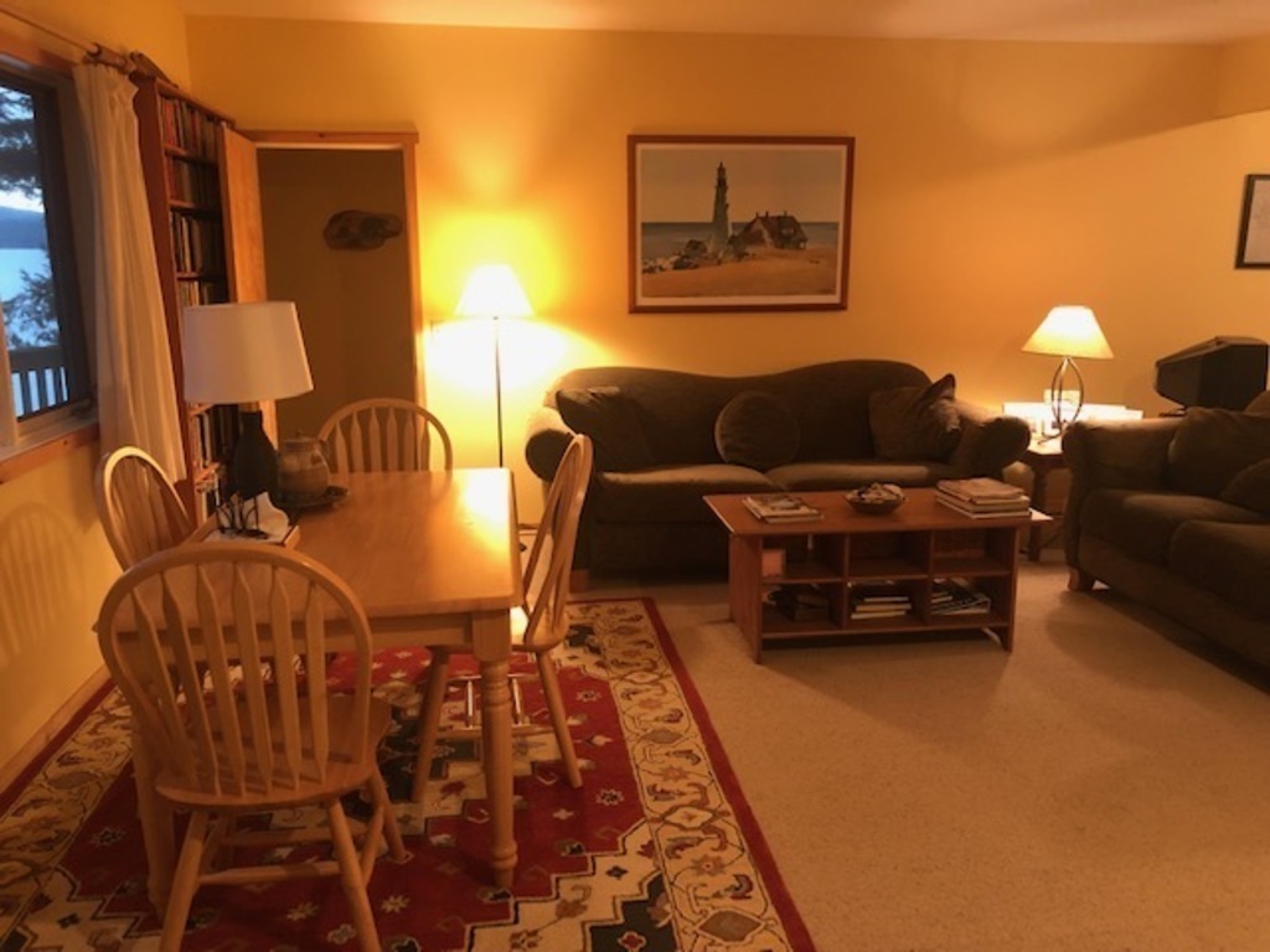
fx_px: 1027
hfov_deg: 63.4
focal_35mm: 28
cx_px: 635
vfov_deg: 49.7
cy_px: 476
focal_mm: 3.99
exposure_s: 1/7
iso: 100
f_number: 1.8
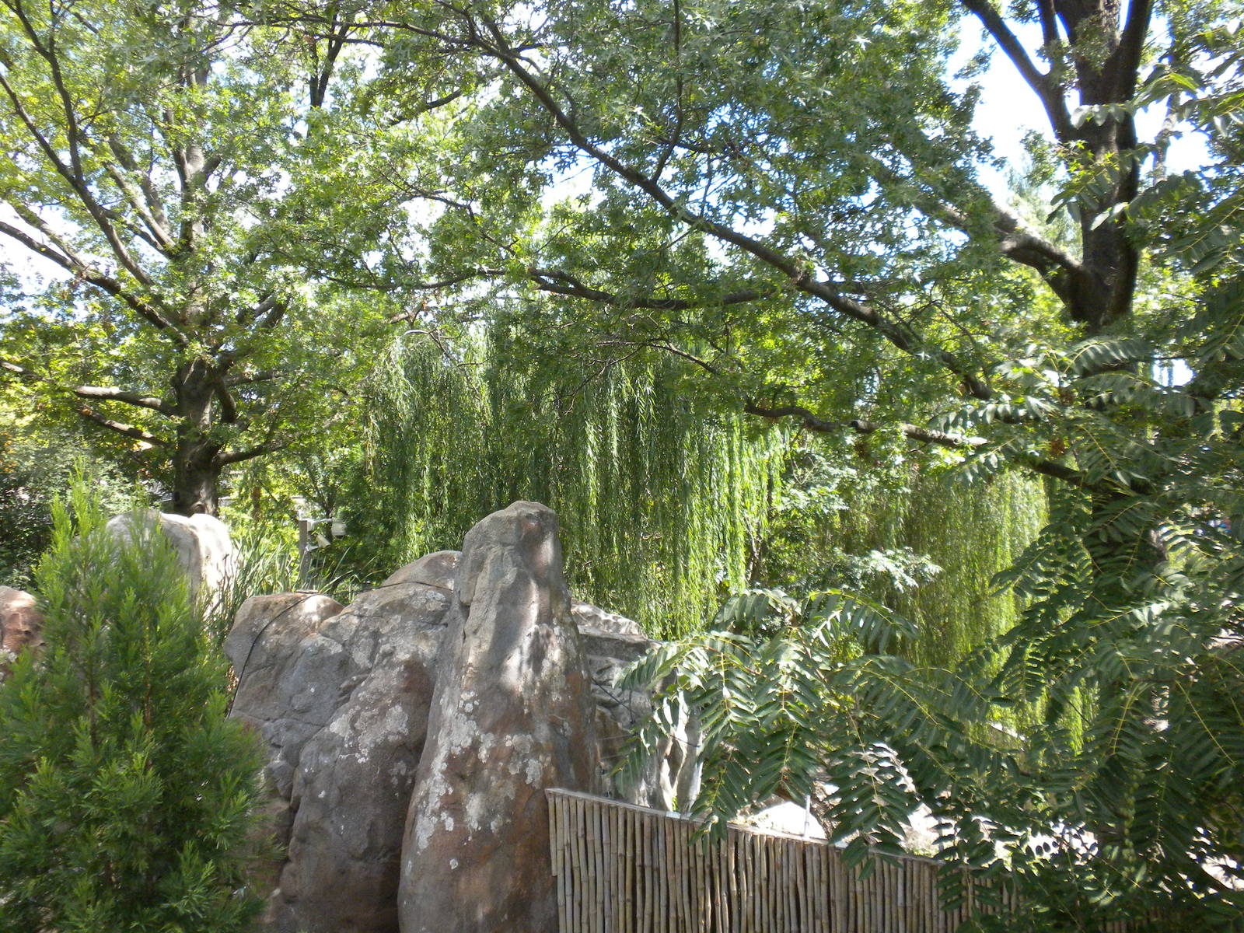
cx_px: 622
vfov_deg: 38.7
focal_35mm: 37
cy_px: 466
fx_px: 1330
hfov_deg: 50.1
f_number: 3.5
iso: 308
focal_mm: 6.6
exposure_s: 1/500
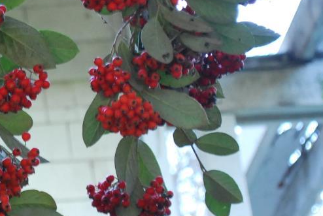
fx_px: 2251
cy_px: 78
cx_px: -141
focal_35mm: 251
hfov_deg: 8.1
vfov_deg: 5.5
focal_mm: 55
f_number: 5.6
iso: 800
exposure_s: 1/30
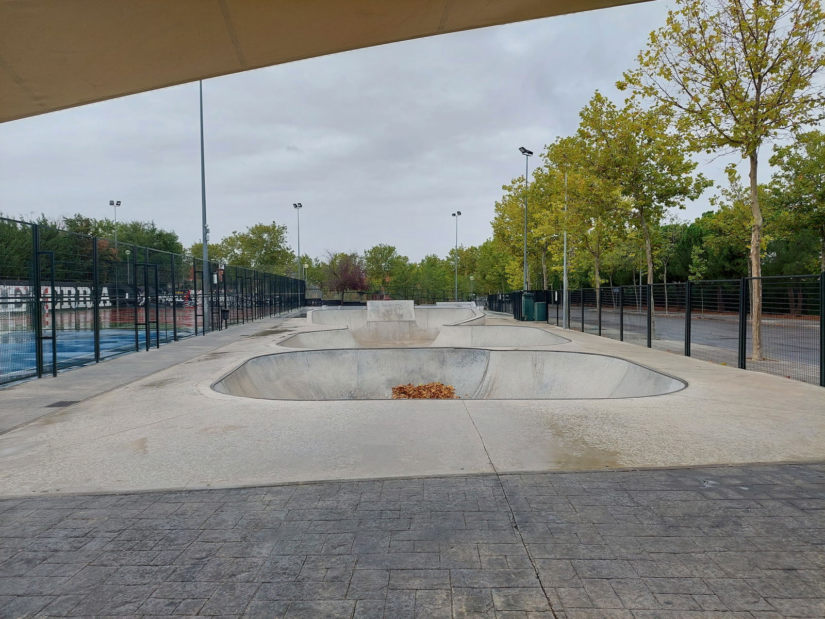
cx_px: 412
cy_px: 310
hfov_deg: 69.4
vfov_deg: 54.9
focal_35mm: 25
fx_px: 596
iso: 40
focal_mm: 5.23
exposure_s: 1/358
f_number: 1.8
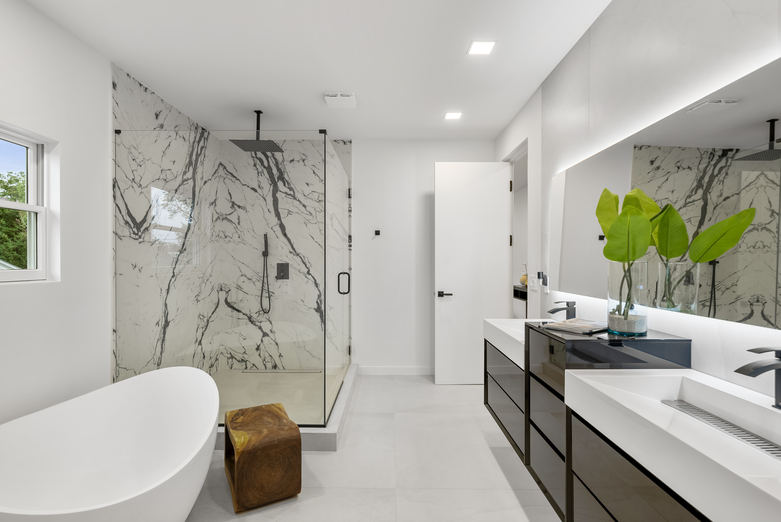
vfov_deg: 67.5
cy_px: 261
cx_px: 390
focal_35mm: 18
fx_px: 391
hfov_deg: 90.0
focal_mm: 18
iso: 200
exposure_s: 1/2.5
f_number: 6.3
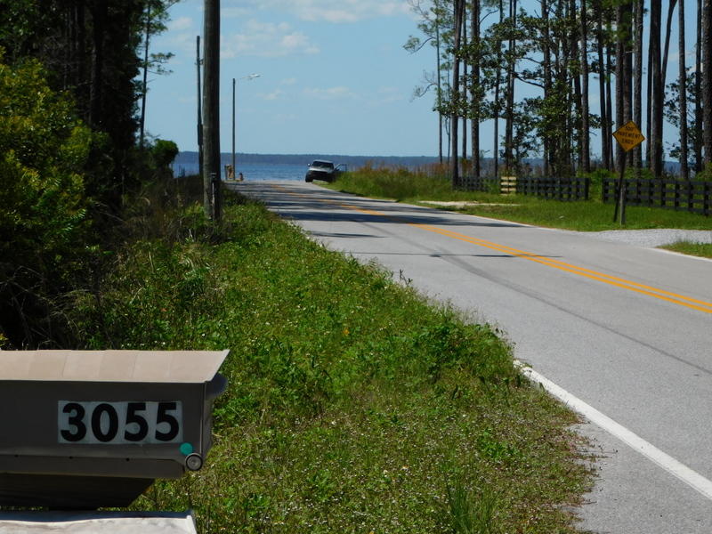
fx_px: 2365
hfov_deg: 17.1
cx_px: 356
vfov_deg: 12.9
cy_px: 267
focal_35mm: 115
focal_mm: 20.3
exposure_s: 1/1000
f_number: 4.8
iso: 125
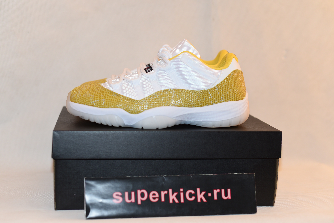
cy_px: 112
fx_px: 464
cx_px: 167
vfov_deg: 27.0
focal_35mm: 50
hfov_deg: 39.6
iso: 100
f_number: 2.8
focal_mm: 50
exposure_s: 1/60
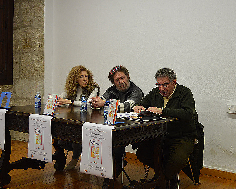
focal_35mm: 51
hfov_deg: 36.7
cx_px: 121
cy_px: 95
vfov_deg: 29.7
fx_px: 356
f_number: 4.2
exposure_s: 1/60
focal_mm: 30
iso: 400
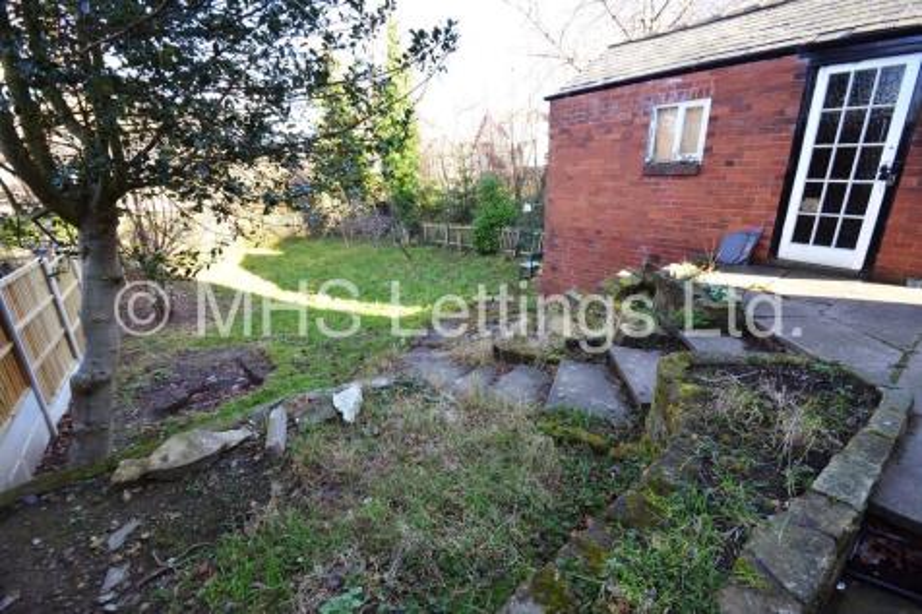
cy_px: 307
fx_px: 384
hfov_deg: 100.4
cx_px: 461
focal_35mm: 15
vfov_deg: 77.3
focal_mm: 10
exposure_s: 1/400
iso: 1000
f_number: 4.5
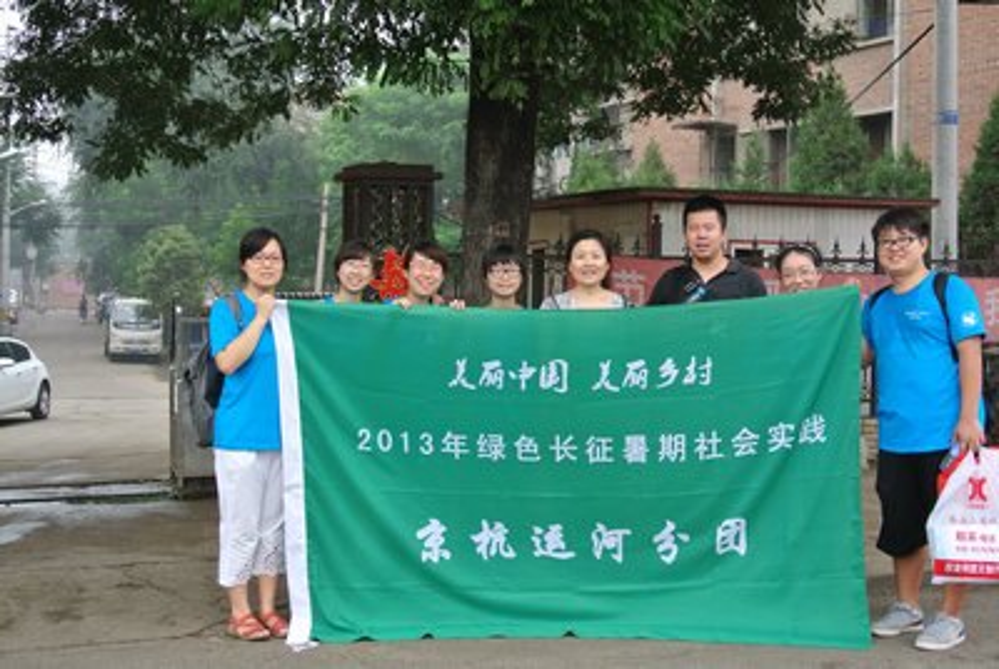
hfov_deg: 41.9
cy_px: 334
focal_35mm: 47
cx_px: 500
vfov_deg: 28.7
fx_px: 1306
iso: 100
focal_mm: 17.5
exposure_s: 1/80
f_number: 4.5
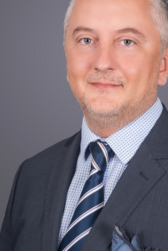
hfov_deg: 7.2
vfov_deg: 10.8
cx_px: 116
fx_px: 1336
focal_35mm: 191
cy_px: 131
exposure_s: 1/100
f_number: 6.3
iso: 100
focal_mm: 110
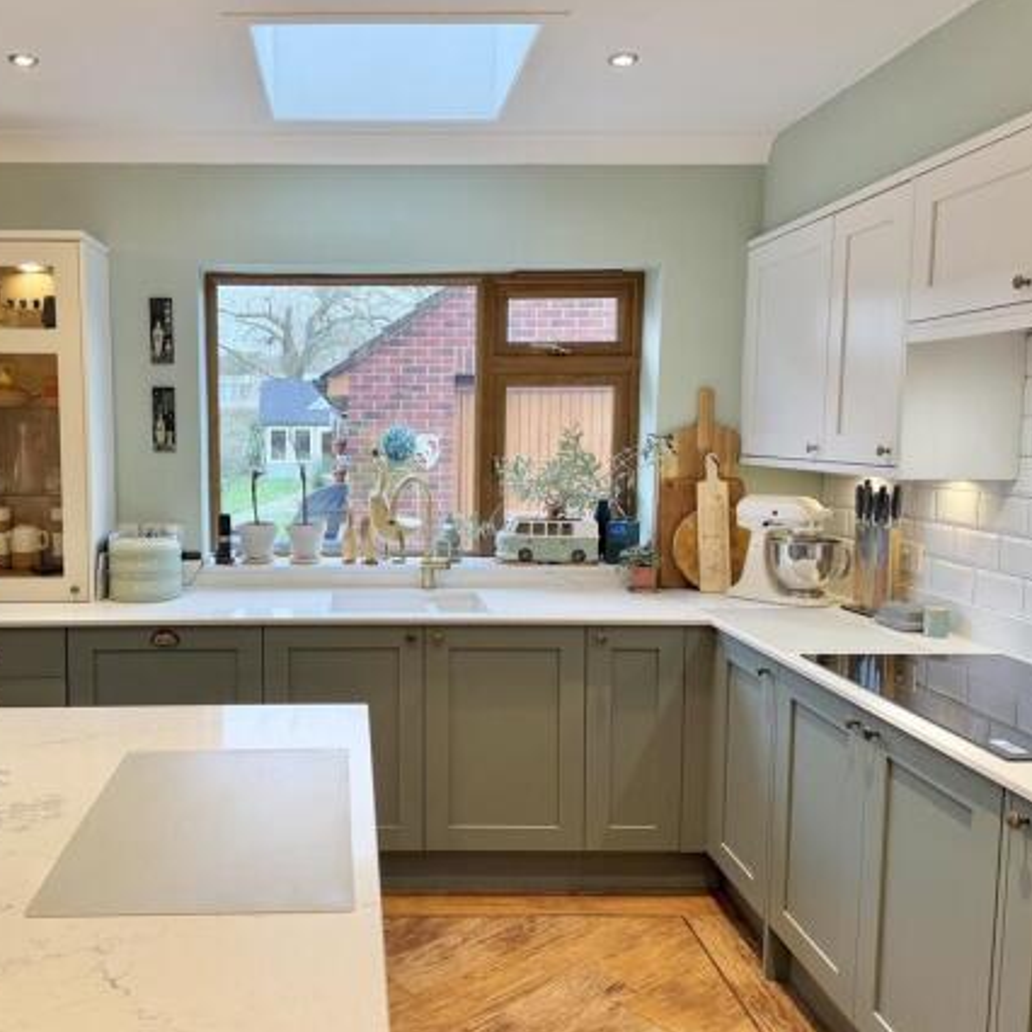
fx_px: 978
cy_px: 517
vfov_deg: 55.6
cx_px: 360
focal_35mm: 29
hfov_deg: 54.7
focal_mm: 6.76
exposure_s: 1/100
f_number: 1.78
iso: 125
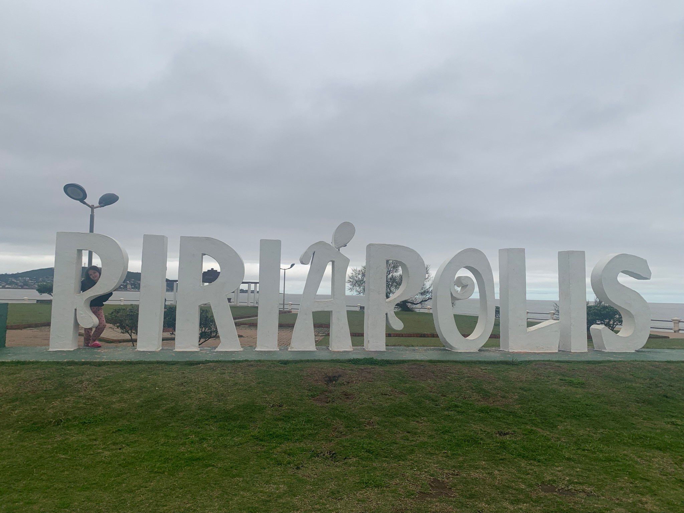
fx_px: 514
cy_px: 256
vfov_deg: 53.1
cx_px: 342
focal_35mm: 26
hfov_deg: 67.3
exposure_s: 1/2611
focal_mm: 4.25
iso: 25
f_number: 1.8
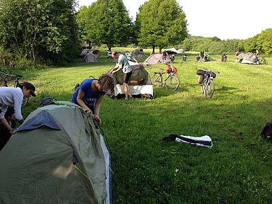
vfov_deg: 40.7
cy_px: 102
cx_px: 136
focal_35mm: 35
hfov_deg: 52.6
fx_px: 275
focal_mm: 4.28
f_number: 2.4
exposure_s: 1/368
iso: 50
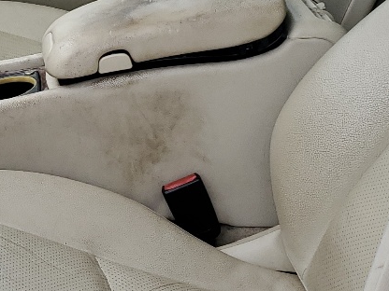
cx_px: -18
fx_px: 1124
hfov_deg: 19.0
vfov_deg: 14.8
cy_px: 111
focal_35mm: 100
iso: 50
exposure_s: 1/1250
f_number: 1.5
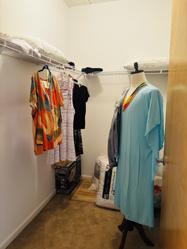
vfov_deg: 67.3
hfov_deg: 53.1
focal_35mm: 26
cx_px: 94
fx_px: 187
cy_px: 124
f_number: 1.6
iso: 500
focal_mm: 5.96
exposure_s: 1/60
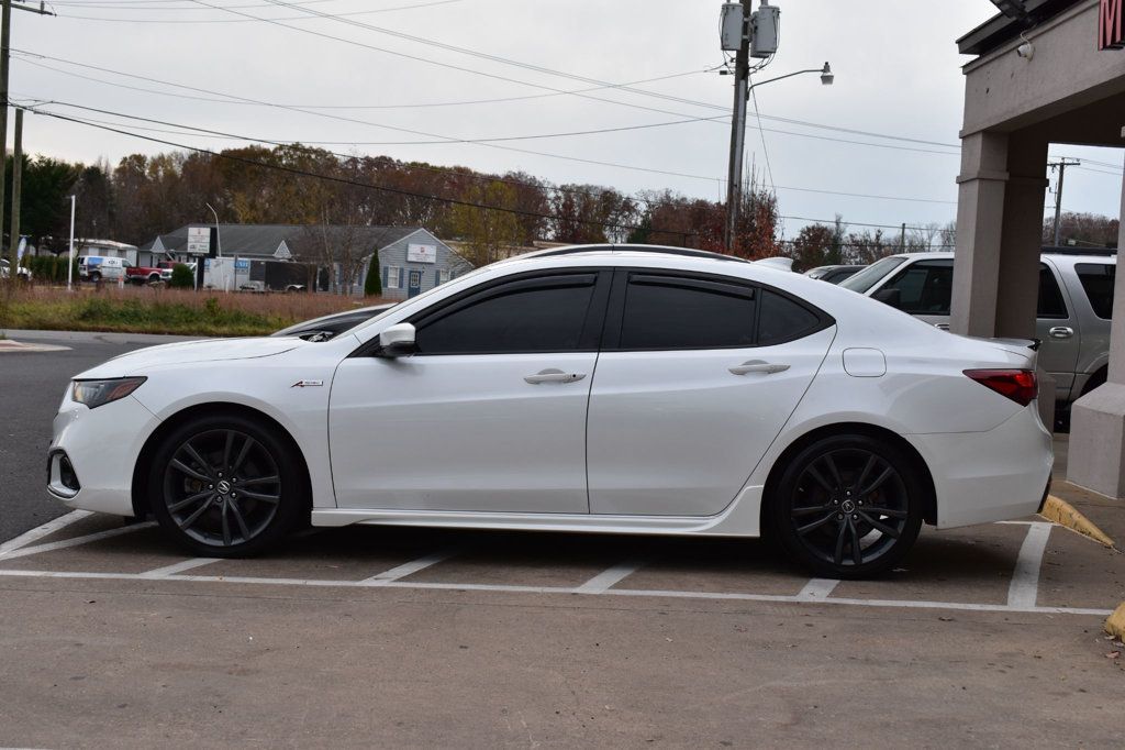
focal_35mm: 54
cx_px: 562
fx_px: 1687
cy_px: 375
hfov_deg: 36.9
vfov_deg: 25.0
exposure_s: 1/80
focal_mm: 36
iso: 400
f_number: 9
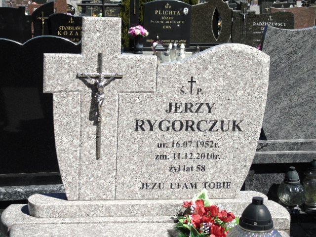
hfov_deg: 27.4
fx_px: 648
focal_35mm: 71
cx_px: 158
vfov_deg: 20.7
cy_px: 118
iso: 80
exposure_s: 1/640
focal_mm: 13
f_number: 4.7
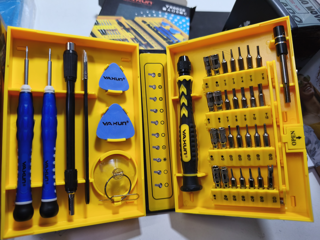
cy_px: 120
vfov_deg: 58.9
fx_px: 213
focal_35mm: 23
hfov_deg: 73.9
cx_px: 160
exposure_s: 1/99.9
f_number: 1.65
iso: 320
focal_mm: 6.18
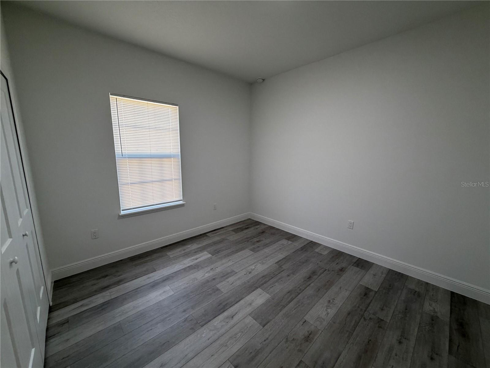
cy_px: 184
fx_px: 198
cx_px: 245
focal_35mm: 14
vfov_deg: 85.7
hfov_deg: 102.1
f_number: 2.2
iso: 200
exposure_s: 1/120
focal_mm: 2.22
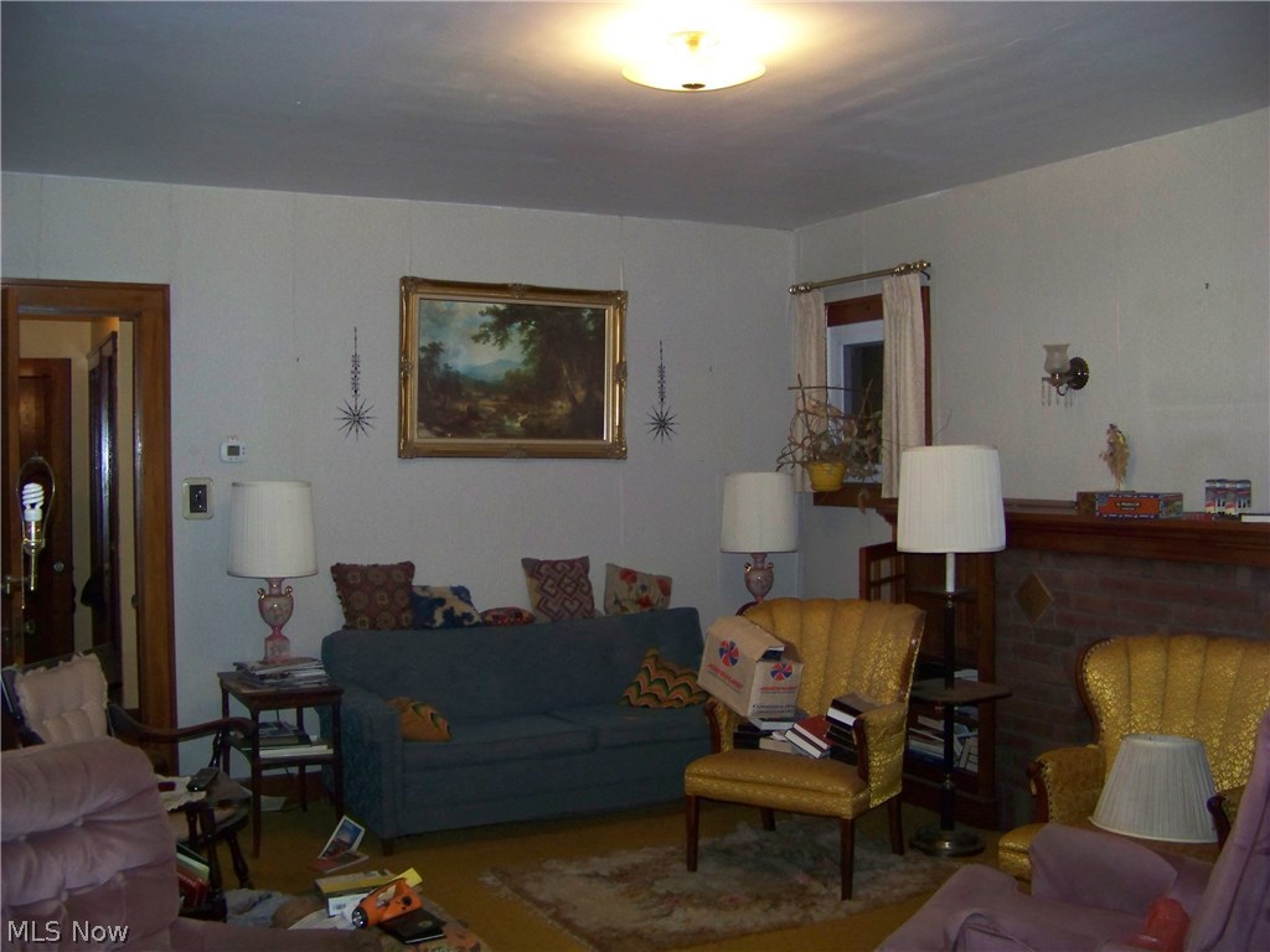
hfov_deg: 51.4
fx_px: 1321
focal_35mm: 36
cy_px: 476
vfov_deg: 39.7
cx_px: 635
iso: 200
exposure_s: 1/30
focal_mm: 5.85
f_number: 2.8
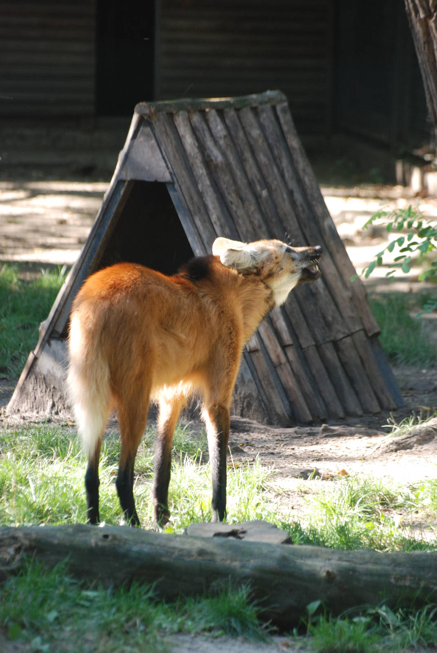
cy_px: 326
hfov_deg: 4.2
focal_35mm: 330
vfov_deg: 6.2
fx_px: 5991
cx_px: 218
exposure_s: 1/60
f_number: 5.3
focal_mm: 220
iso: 400
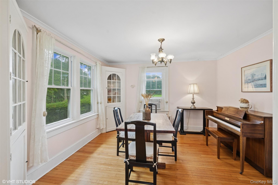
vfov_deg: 77.3
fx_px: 116
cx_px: 139
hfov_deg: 100.4
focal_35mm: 15
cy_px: 92
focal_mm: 15
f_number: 7.1
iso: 320
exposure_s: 1/60
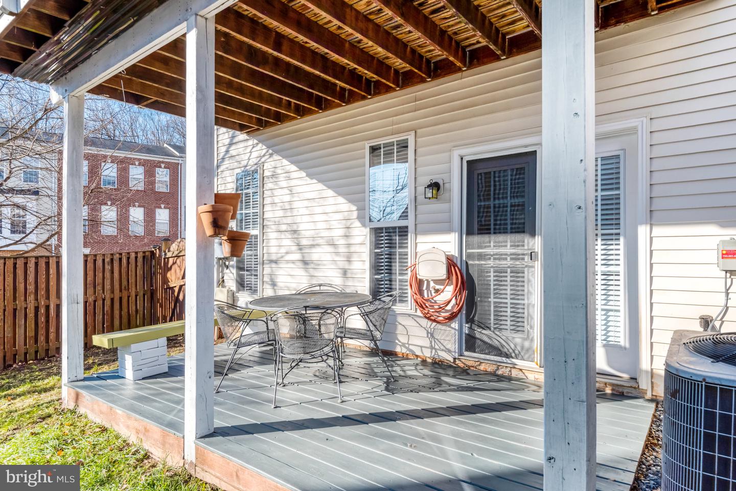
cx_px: 368
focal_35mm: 20
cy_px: 246
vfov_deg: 62.0
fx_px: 409
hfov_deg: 84.0
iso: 400
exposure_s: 1/800
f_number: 8
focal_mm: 20
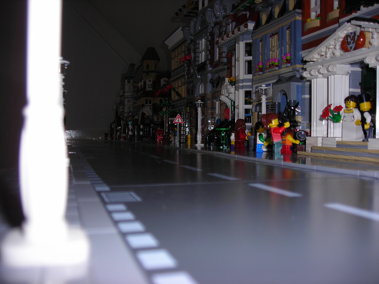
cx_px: 190
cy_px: 142
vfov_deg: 37.7
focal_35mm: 38
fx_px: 416
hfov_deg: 49.0
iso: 50
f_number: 3.2
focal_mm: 6.3
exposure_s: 1/60.1
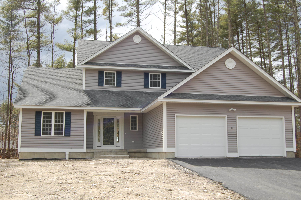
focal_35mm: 45
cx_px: 150
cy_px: 100
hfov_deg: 43.6
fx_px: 376
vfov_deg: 29.8
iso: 200
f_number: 9
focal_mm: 30
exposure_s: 1/320
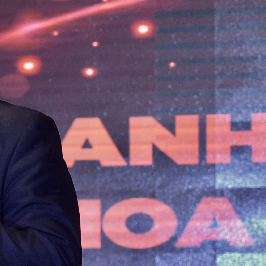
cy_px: 185
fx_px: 1782
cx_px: -67
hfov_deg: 8.4
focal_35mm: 205
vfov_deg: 8.5
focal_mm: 85
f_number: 4
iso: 320
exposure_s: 1/160
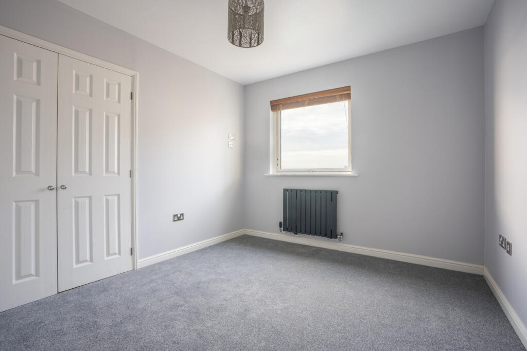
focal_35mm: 16
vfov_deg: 73.8
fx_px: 234
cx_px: 264
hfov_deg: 96.7
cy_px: 176
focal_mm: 16
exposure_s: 1/50
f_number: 11
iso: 250
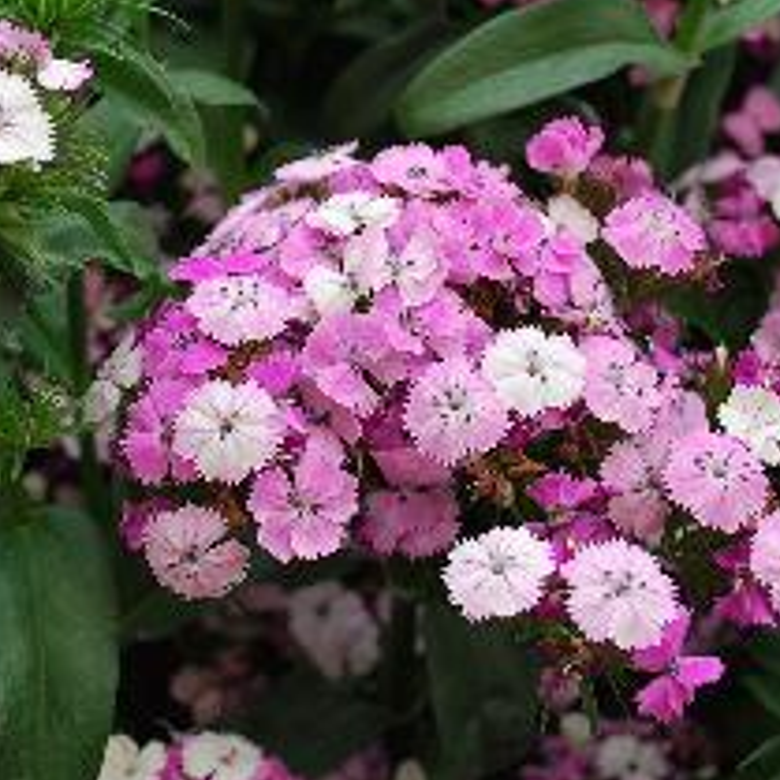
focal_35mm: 71
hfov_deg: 24.1
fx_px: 1805
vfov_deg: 24.4
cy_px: 340
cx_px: 198
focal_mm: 29
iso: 125
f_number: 5.6
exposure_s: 1/125
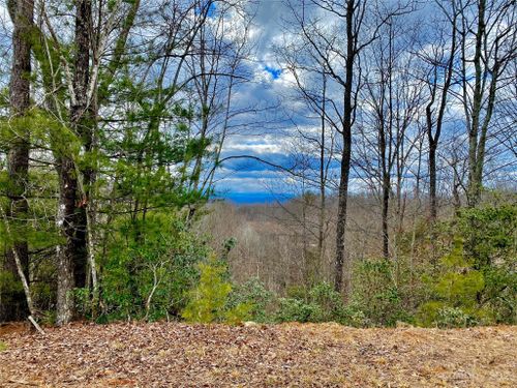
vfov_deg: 53.1
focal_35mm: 26
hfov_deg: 67.3
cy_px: 194
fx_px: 388
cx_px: 258
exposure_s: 1/1093
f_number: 1.8
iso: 32
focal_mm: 4.25
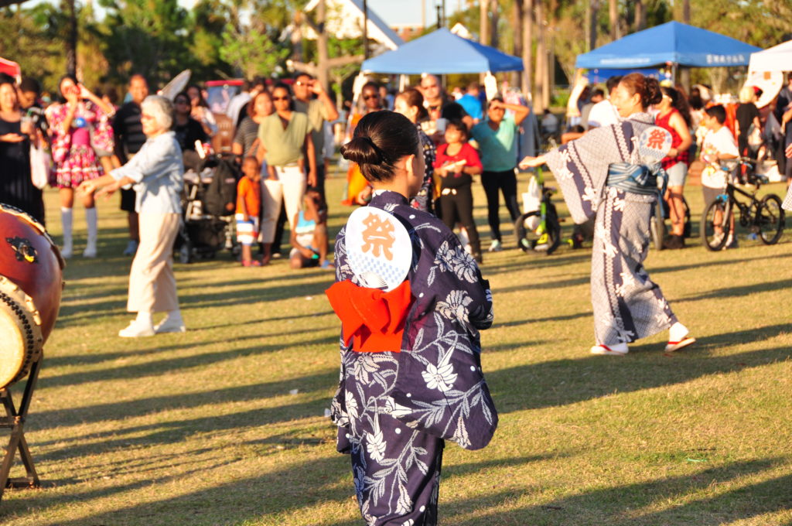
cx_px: 396
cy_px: 263
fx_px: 2703
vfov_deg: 11.1
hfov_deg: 16.7
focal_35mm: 123
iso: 400
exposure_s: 1/640
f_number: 7.1
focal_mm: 82
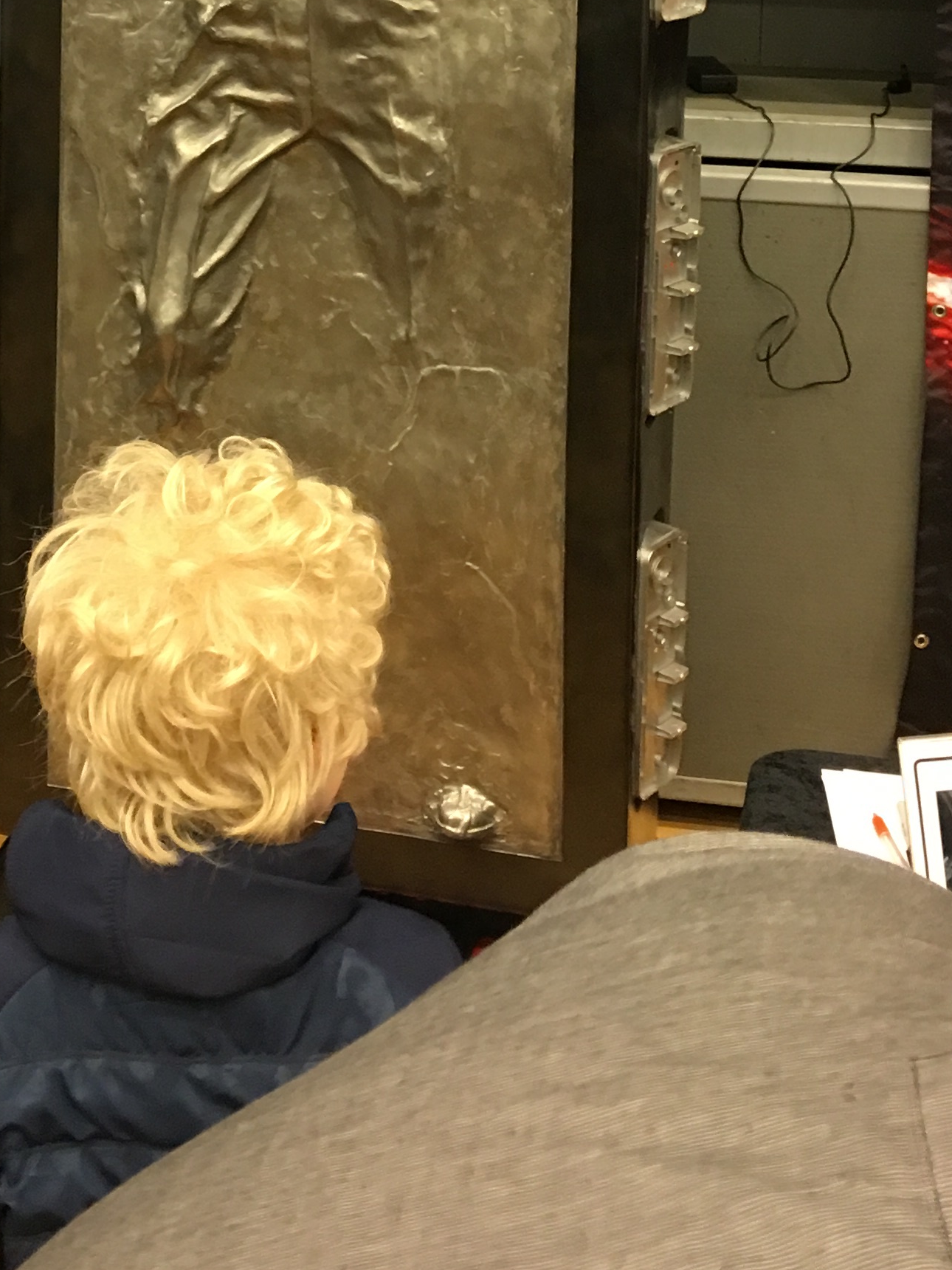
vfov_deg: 27.1
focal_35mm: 68
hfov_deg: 21.4
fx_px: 2493
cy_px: 24
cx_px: 220
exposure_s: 1/17
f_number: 2.2
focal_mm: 4.15
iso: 100
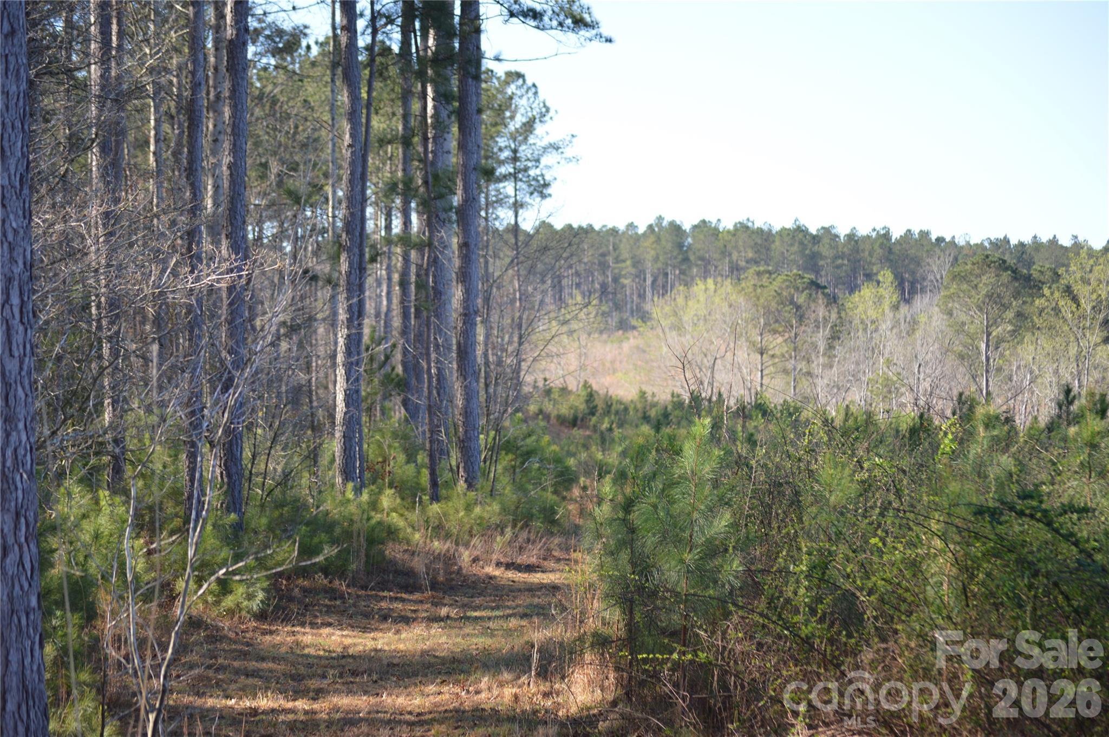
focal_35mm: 123
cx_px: 554
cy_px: 368
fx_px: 3785
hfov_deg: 16.7
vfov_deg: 11.1
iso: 100
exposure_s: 1/200
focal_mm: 82
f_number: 4.5
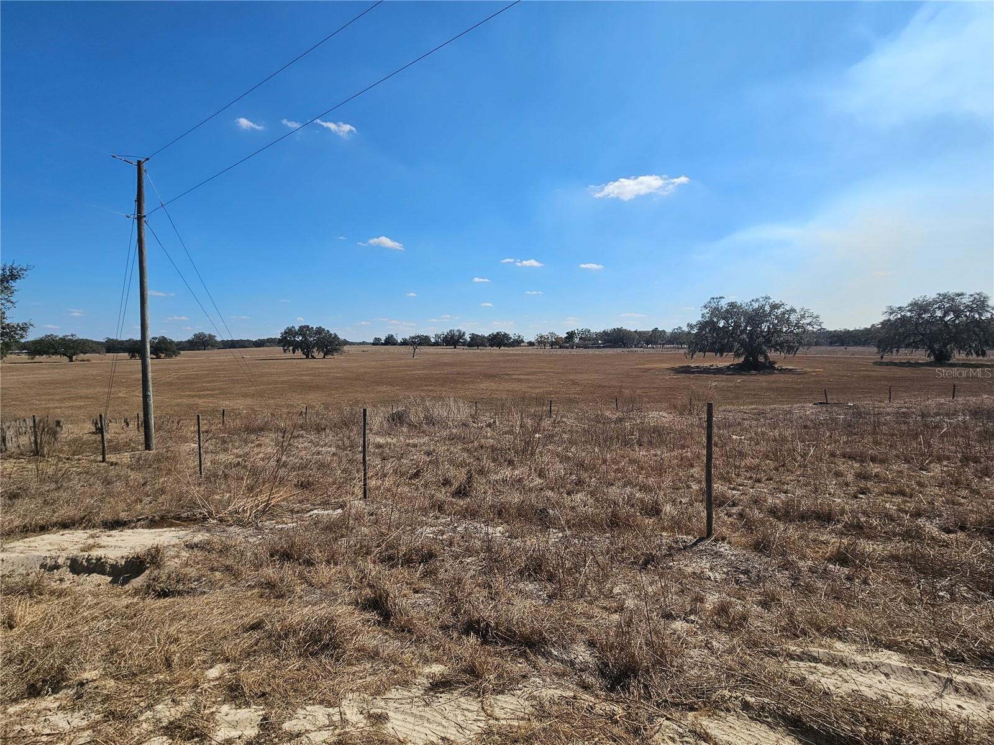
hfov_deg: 106.2
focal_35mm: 13
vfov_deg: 89.9
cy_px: 372
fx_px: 373
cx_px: 497
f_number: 2.2
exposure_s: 1/4142
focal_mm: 2.2
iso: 50
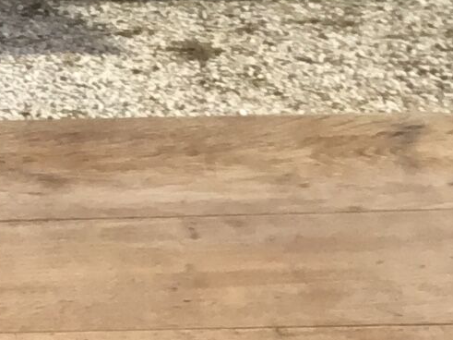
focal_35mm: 206
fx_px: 2695
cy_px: 1123
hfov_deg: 8.8
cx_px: -604
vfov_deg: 6.4
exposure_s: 1/574
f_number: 2.4
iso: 25
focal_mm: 3.3
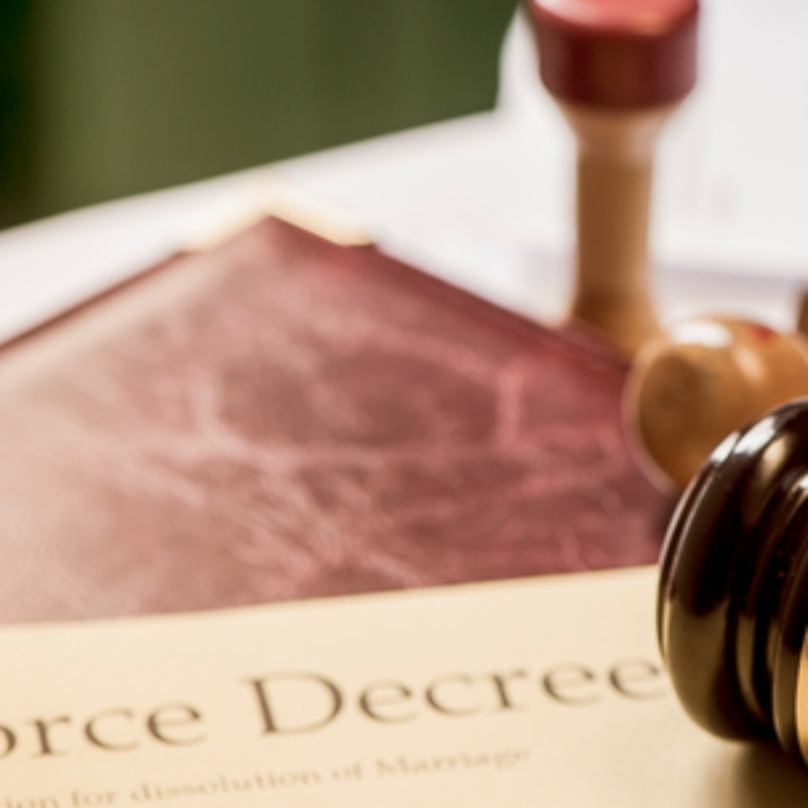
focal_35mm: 213
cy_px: 488
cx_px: 404
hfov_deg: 8.2
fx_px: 5625
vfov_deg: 8.2
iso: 200
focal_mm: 105
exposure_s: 1/20
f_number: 5.6
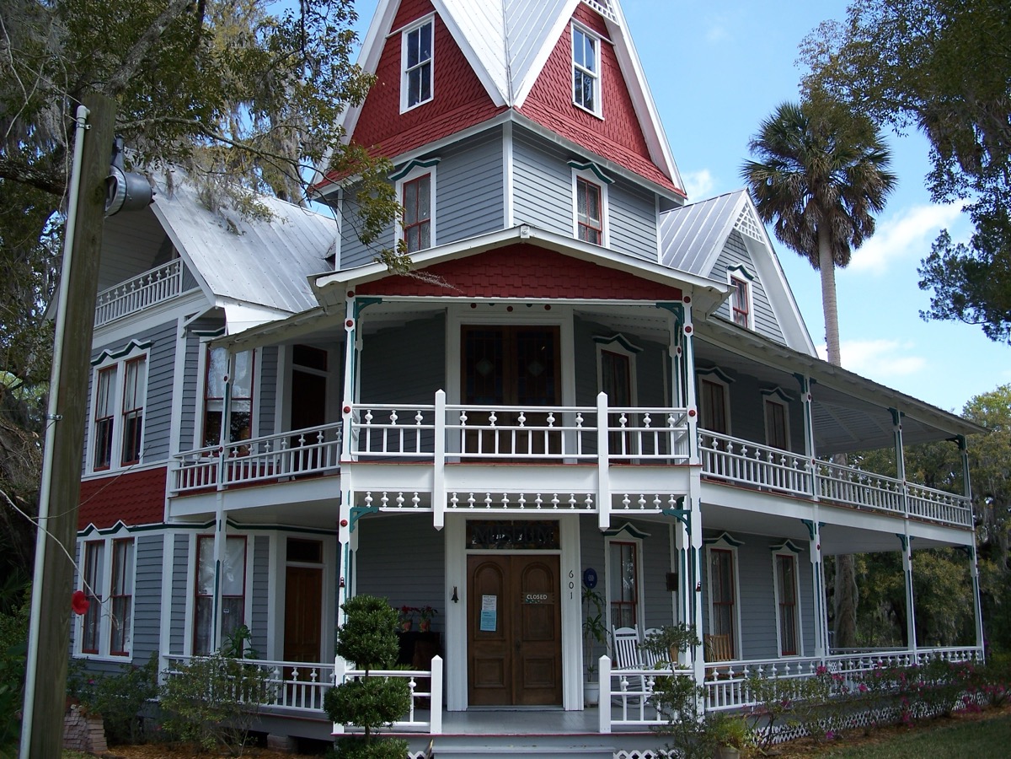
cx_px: 506
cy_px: 380
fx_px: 1081
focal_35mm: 37
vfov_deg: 38.7
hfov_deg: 50.1
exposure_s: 1/320
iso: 64
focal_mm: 7.8
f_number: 2.8
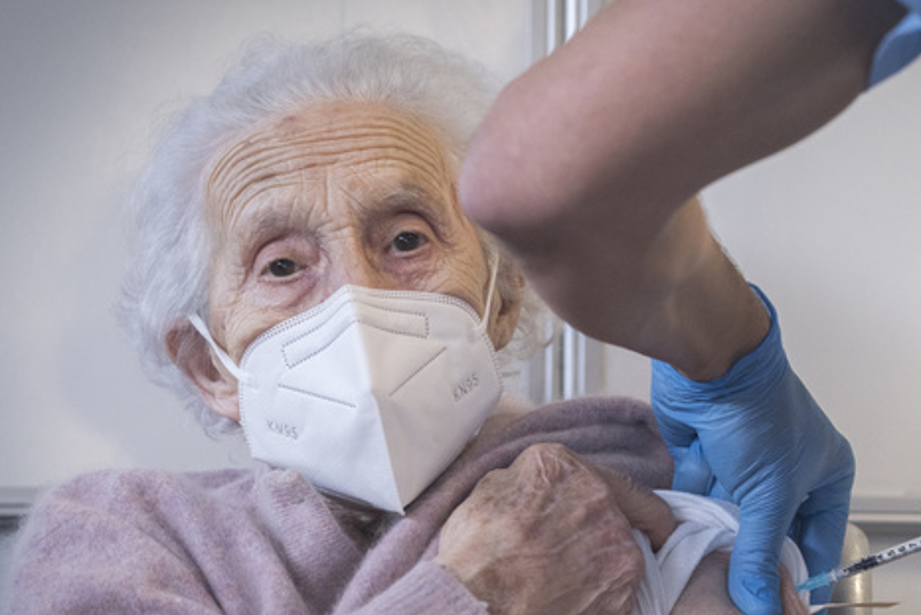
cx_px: 634
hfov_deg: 8.4
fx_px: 6295
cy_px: 407
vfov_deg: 5.6
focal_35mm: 246
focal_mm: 158
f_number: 4
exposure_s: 1/200
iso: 3200
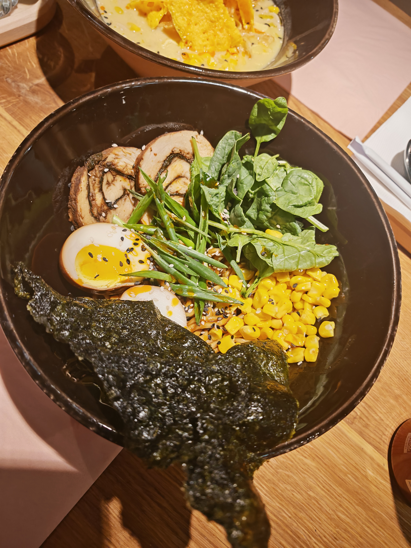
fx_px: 380
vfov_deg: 71.6
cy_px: 274
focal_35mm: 24
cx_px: 206
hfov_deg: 56.8
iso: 100
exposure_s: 1/100
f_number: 2
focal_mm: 6.83
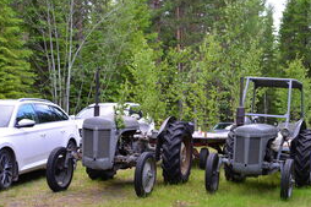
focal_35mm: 66
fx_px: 570
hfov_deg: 30.1
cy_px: 147
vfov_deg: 20.5
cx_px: 228
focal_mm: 42
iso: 100
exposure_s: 1/100
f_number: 5
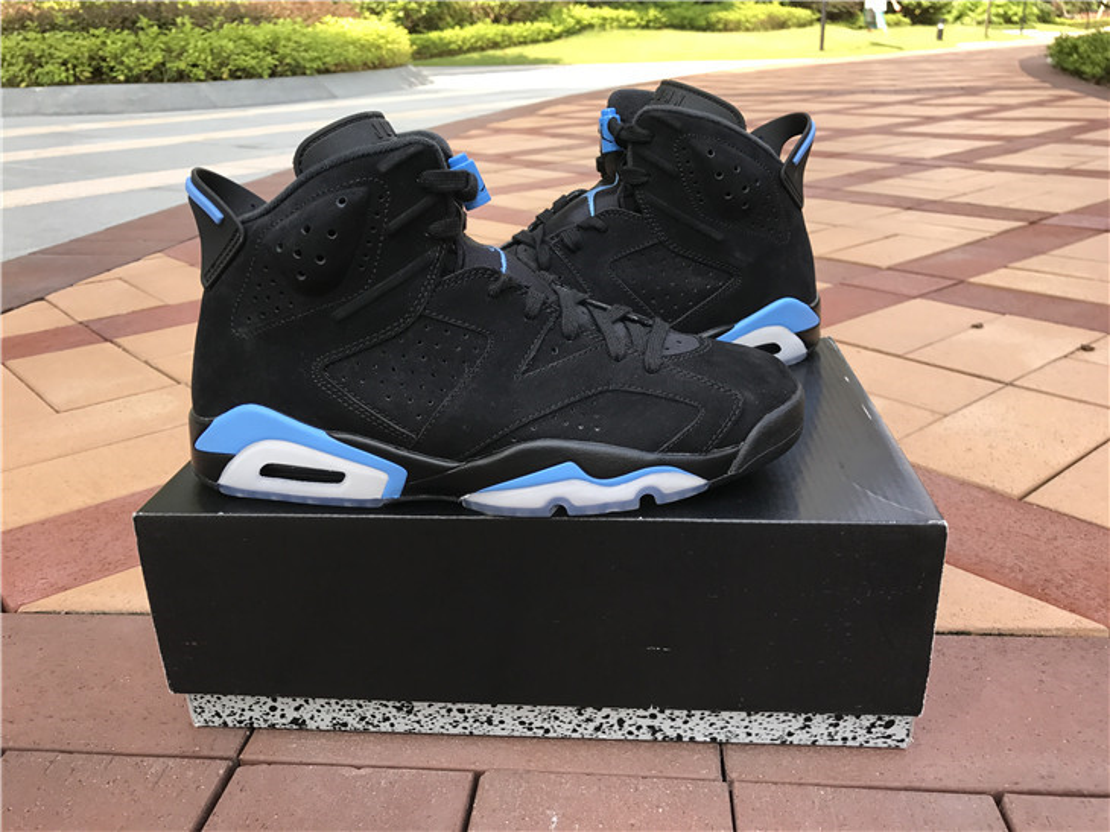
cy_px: 416
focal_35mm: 28
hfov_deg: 63.5
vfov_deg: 49.7
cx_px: 555
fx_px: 898
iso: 20
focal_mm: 3.99
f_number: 1.8
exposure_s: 1/310
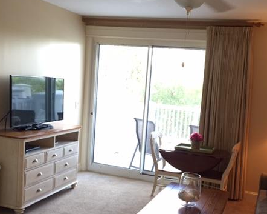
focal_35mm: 41
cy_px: 128
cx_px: 166
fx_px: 324
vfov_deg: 36.3
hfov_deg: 44.5
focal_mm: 4.15
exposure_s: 1/30
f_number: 2.2
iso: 125
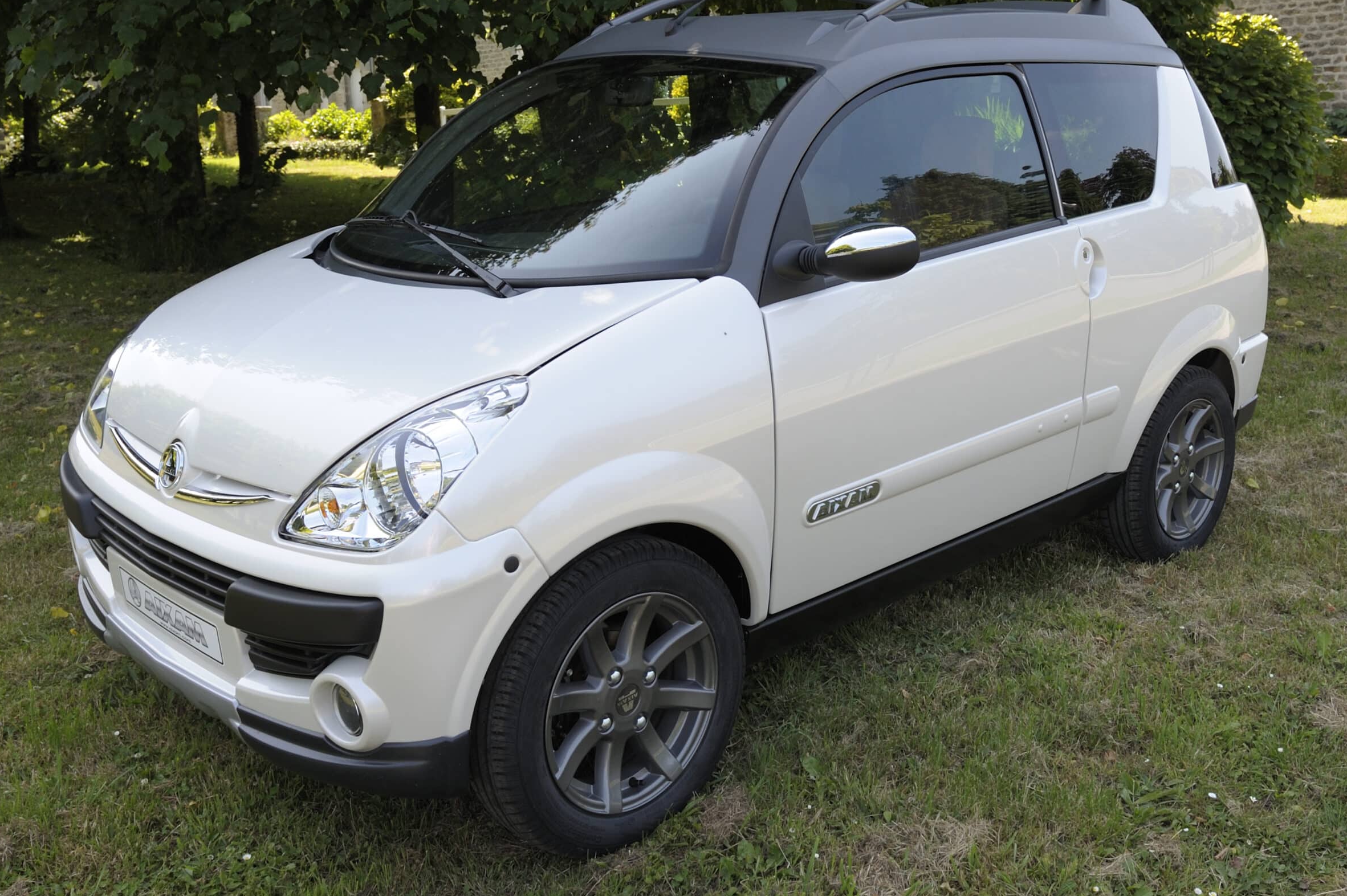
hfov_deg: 69.4
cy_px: 418
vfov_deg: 49.5
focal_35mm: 26
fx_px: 972
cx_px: 669
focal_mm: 24
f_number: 8
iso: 400
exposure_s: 1/250
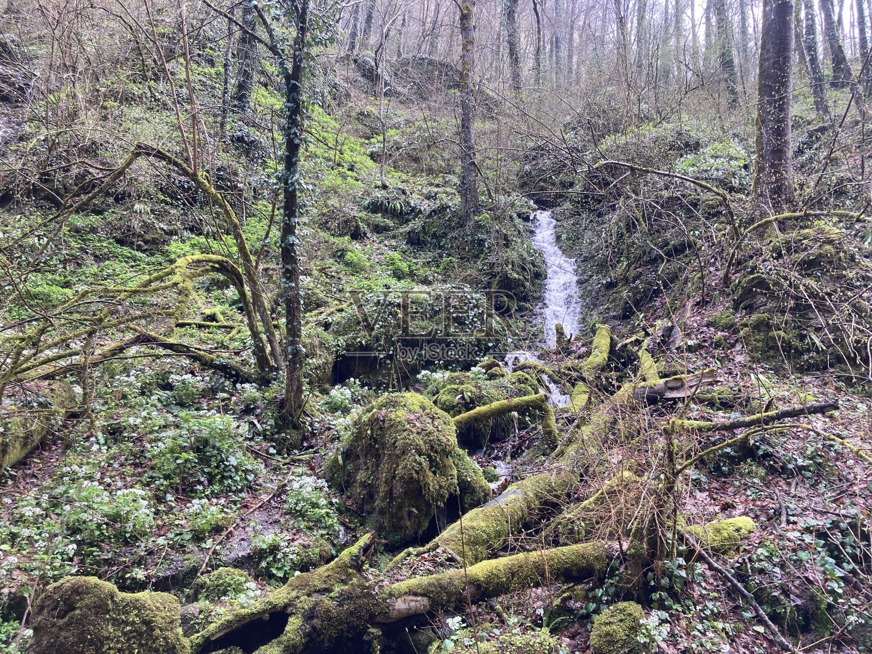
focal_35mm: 28
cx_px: 436
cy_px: 327
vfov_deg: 49.7
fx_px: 705
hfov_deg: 63.4
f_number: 1.8
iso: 40
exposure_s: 1/121
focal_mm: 3.99
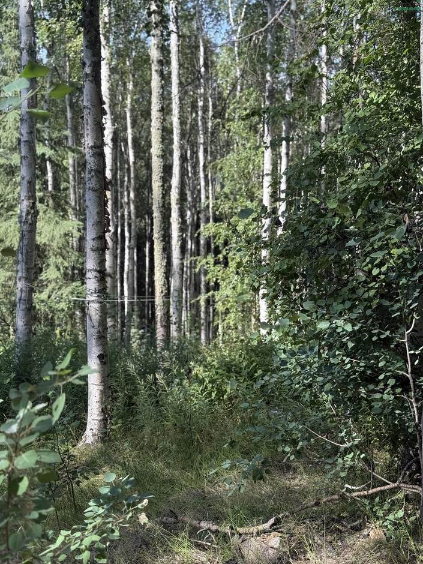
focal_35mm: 49
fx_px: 798
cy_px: 277
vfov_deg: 38.9
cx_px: 208
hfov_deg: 29.7
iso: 80
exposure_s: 1/719
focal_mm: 6.76
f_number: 1.78
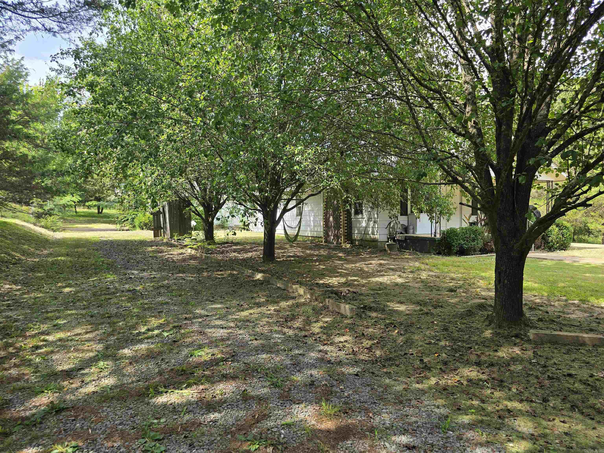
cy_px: 226
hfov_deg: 73.9
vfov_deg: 58.9
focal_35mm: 23
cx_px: 302
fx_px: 401
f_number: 1.7
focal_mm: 6.3
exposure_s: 1/184
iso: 12
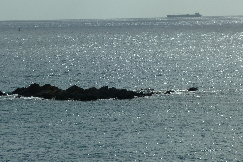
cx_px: 111
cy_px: 66
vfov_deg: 5.3
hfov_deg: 7.9
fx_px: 1755
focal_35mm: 260
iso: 80
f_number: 18
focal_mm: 36
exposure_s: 1/160
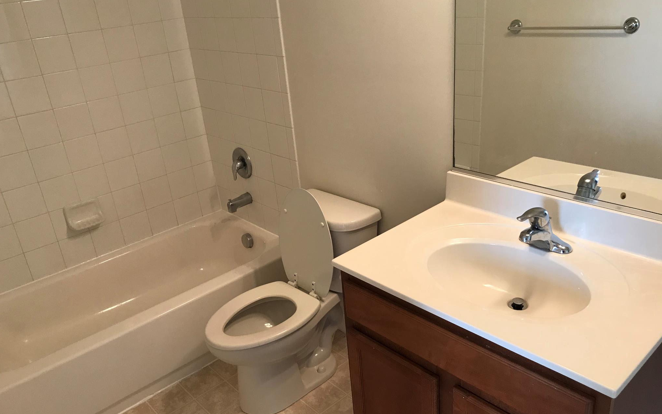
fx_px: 541
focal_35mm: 30
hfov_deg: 62.9
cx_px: 333
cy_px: 222
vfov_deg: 41.8
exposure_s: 1/24
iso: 40
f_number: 1.8
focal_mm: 3.99
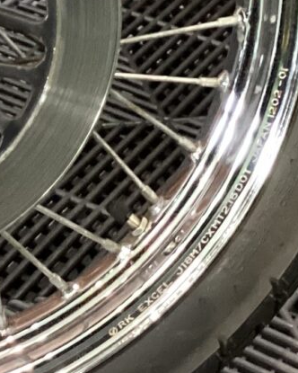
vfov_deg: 13.4
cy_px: -64
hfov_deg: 10.6
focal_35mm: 140
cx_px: -153
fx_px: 1543
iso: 400
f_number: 2.4
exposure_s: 1/40
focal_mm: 3.3
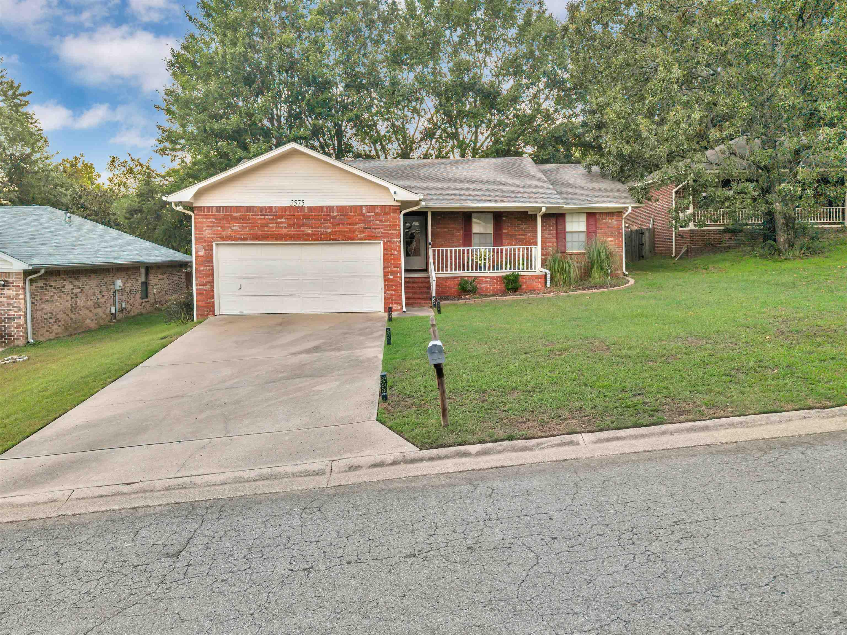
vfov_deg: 56.8
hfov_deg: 71.6
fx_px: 587
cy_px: 318
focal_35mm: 24
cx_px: 424
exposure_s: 1/80
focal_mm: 8.67
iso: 400
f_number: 1.8
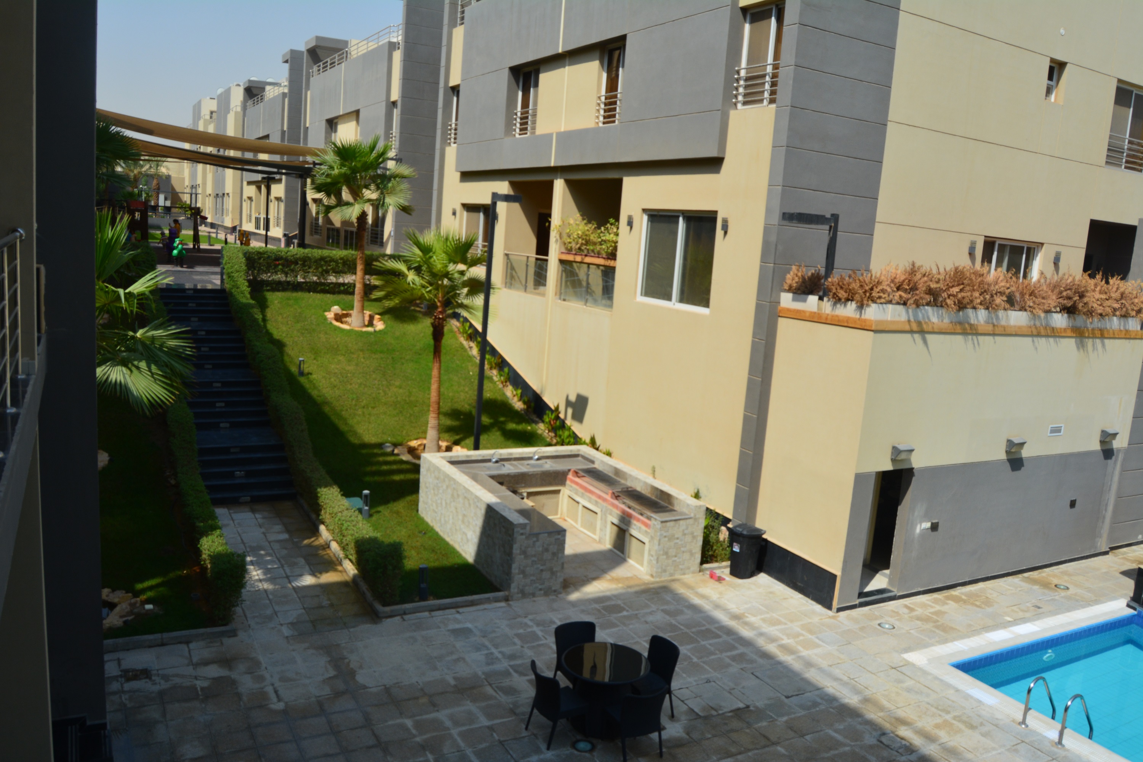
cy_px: 381
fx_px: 857
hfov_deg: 67.4
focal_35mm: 27
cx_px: 572
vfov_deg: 47.9
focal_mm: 18
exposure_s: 1/320
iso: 200
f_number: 10
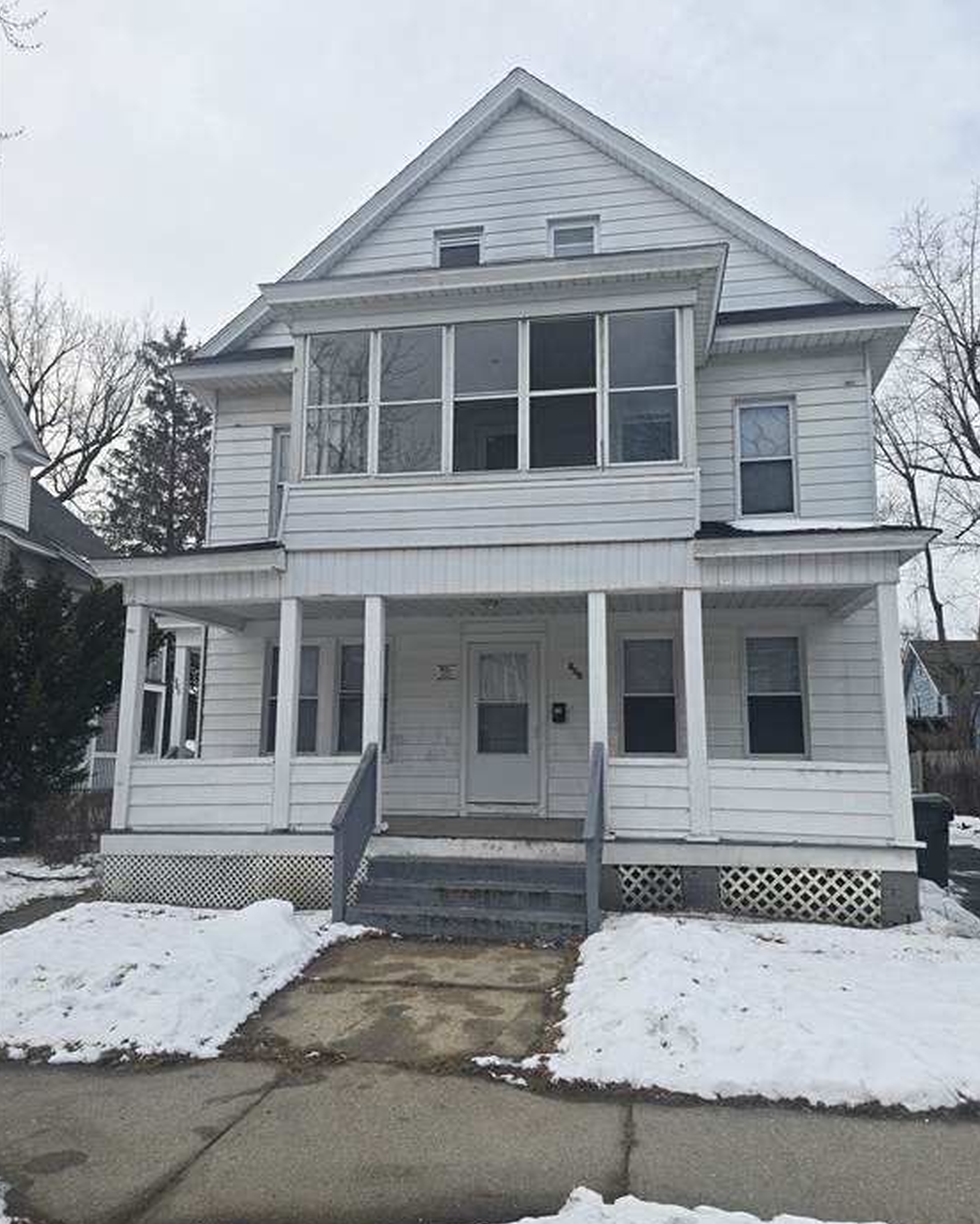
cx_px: 502
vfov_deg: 68.1
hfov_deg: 56.8
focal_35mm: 25
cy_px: 623
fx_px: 906
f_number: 1.7
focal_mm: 6.3
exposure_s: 1/360
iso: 12
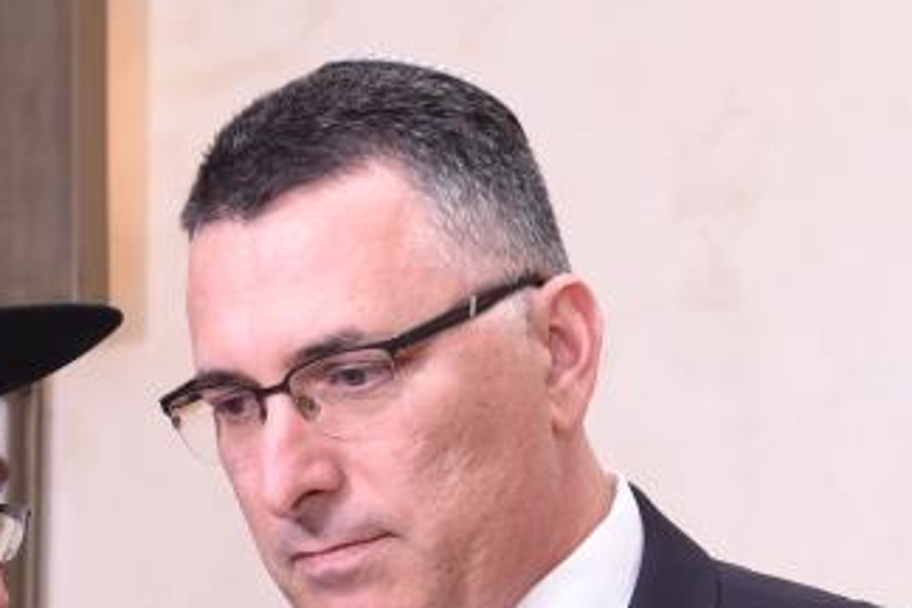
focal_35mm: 101
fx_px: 2558
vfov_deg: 13.1
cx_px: 279
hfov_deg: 20.1
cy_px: 778
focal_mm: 32
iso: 400
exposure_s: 1/100
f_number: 5.6
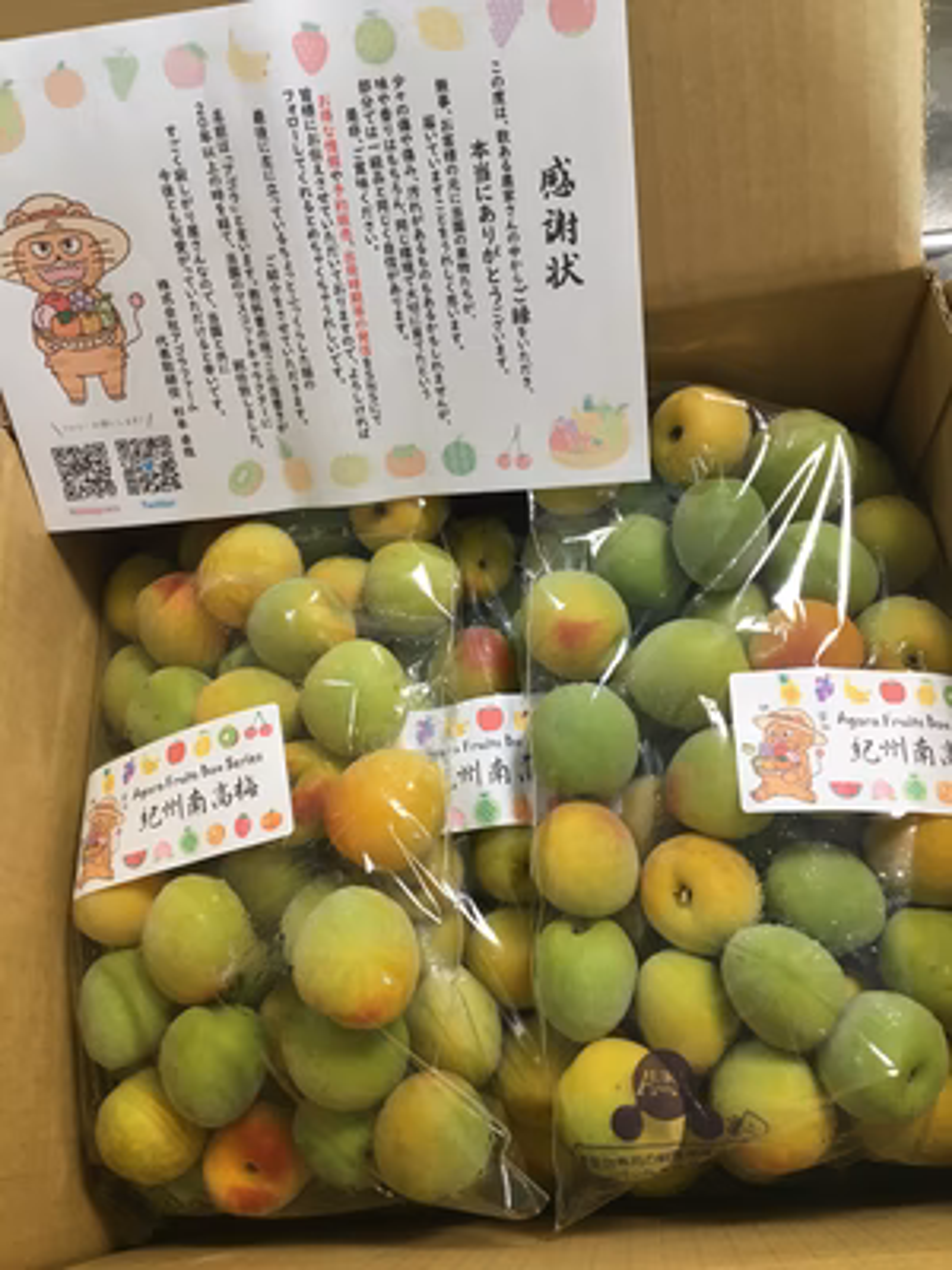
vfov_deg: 61.7
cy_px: 635
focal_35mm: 29
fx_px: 1063
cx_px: 476
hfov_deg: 48.2
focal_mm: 4.15
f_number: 2.2
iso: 50
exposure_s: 1/30
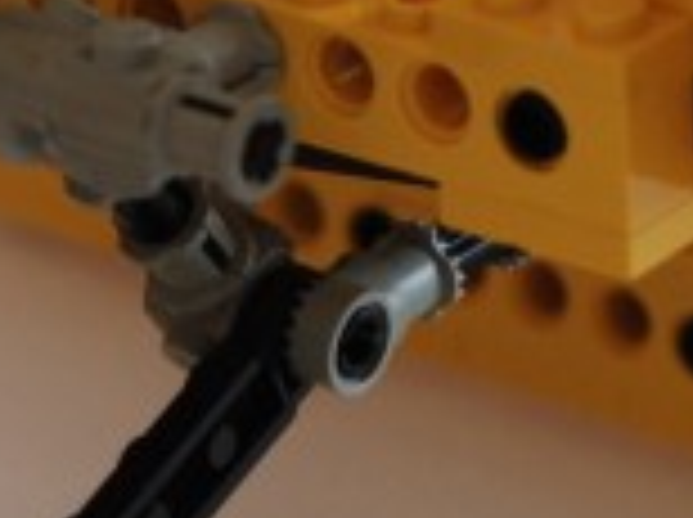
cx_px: -171
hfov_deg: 4.2
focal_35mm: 470
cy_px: 957
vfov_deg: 3.1
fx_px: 9395
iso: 200
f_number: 4.5
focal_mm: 50
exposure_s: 1/60
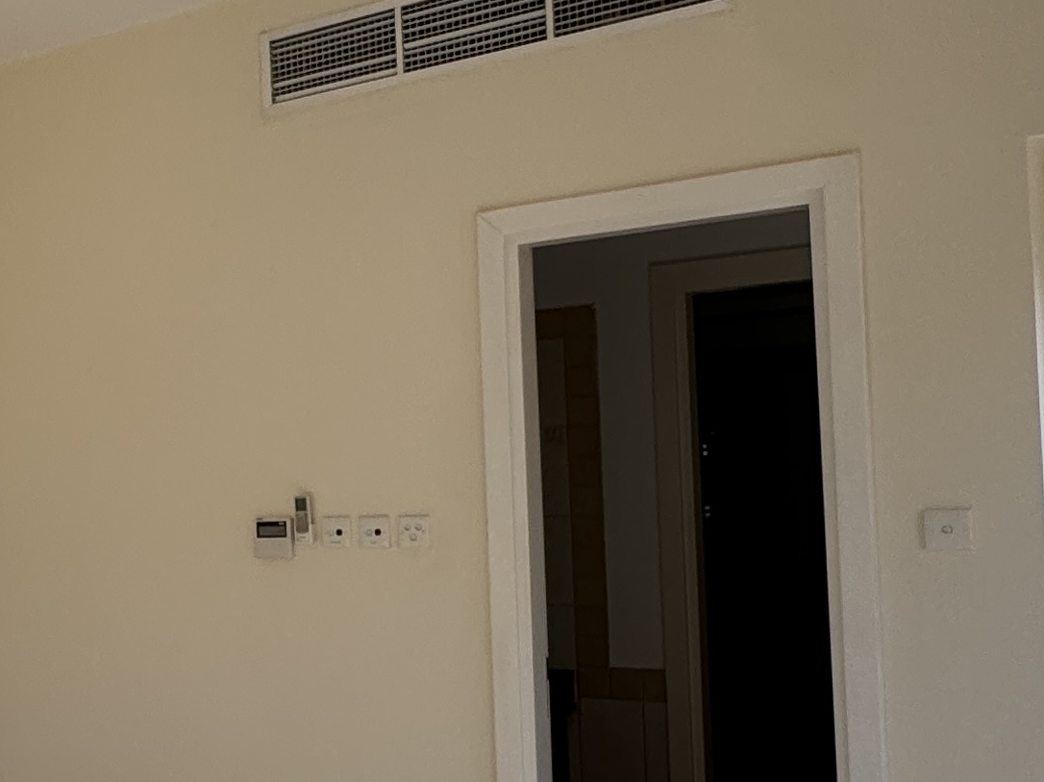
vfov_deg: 28.0
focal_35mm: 52
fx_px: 1568
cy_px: 456
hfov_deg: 31.5
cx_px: -175
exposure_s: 1/99
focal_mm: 2.22
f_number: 2.2
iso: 40
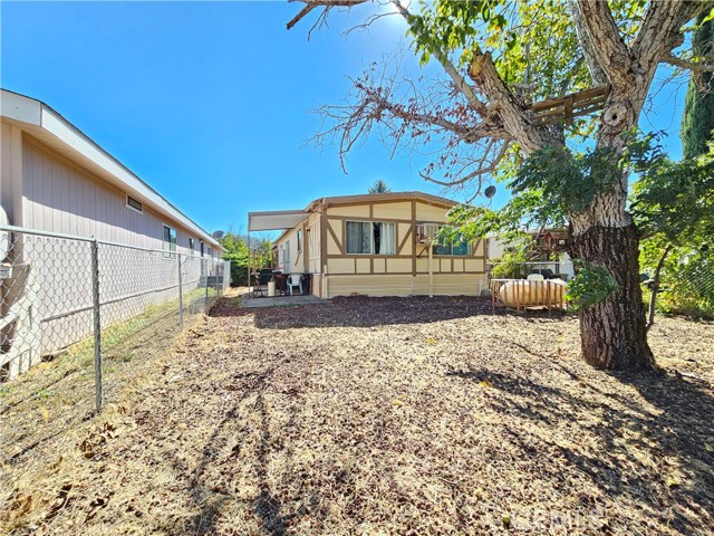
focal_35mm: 13
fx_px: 268
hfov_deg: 106.2
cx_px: 357
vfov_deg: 89.9
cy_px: 268
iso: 50
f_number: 2.2
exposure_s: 1/255
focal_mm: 2.2
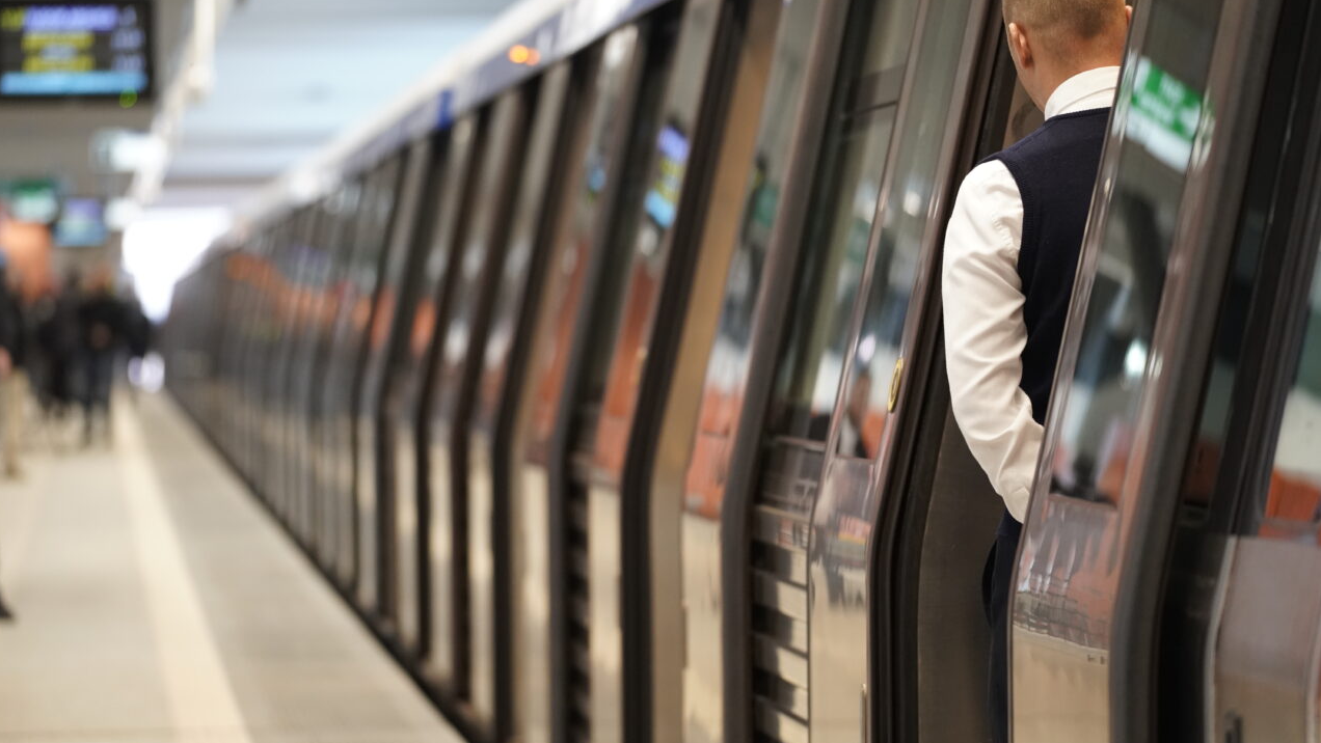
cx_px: 659
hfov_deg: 12.2
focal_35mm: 177
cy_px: 346
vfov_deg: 6.9
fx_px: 6201
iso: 3200
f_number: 4
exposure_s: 1/250
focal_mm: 168
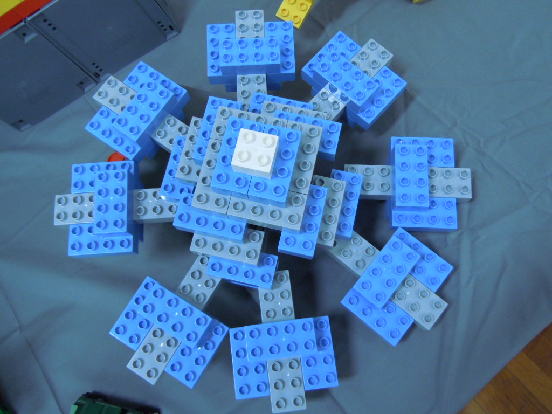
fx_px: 478
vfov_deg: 46.8
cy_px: 207
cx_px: 276
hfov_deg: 60.0
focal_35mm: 30
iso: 400
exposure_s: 1/20
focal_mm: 5.4
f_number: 3.5
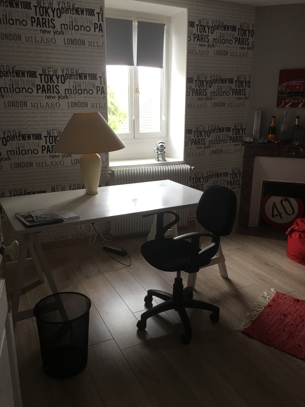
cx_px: 152
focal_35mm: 29
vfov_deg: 61.7
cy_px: 204
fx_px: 341
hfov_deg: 48.2
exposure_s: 1/33
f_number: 2.2
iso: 40
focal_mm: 4.15
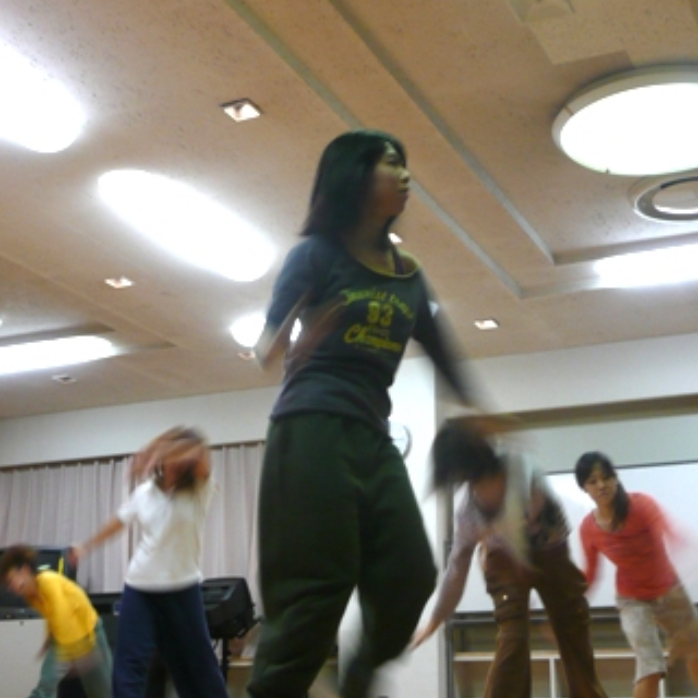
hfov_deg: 30.0
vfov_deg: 30.0
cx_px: 332
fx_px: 1300
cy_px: 350
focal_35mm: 57
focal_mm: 7.8
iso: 200
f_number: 4.2
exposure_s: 1/15
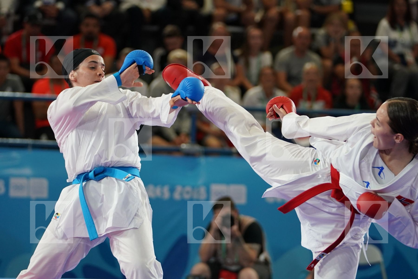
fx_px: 2485
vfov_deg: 6.4
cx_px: 209
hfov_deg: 9.6
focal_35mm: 214
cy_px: 140
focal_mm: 143
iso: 1600
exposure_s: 1/1000
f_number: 2.8
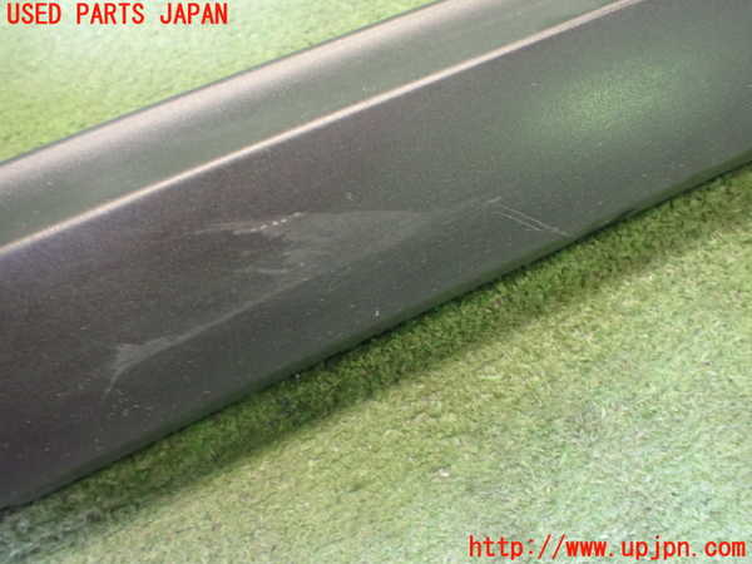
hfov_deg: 60.0
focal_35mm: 30
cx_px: 376
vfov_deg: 46.8
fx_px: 652
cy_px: 282
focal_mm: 5.4
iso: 800
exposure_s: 1/50
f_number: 2.3
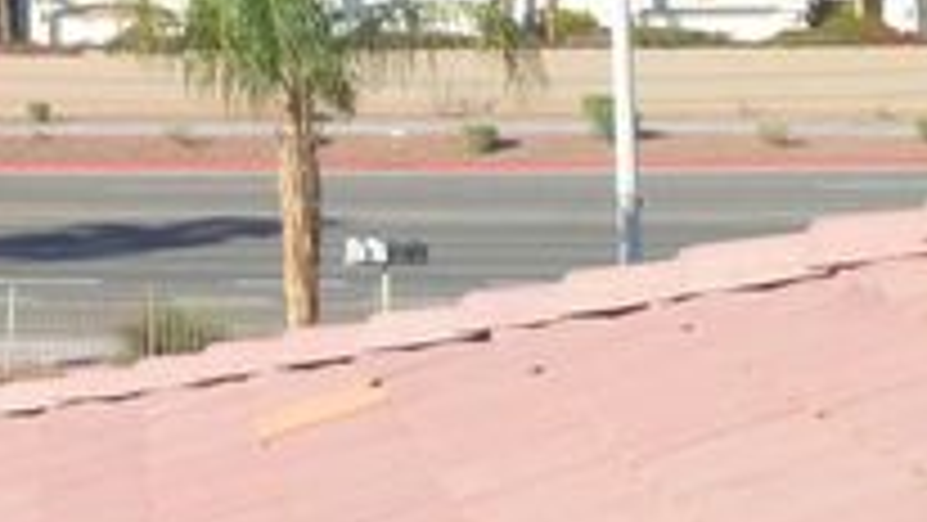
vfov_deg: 15.2
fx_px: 1819
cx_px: -176
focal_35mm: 74
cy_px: -245
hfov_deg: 25.7
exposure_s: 1/500
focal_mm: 5
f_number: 3.3
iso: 80
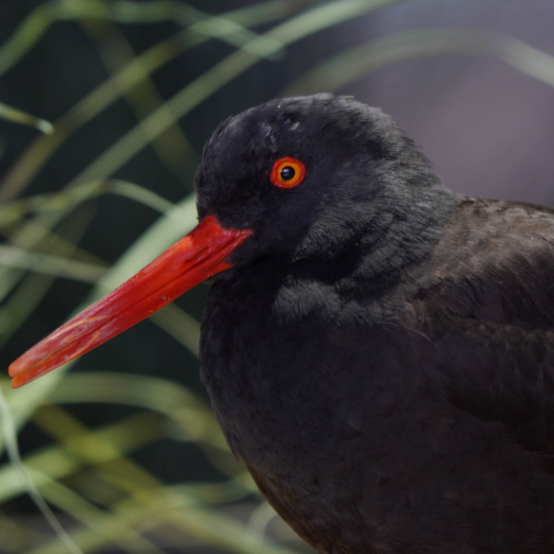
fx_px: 20786
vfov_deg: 1.5
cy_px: 277
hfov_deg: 1.5
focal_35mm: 1148
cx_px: 264
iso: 400
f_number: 6.3
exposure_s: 1/50
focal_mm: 600
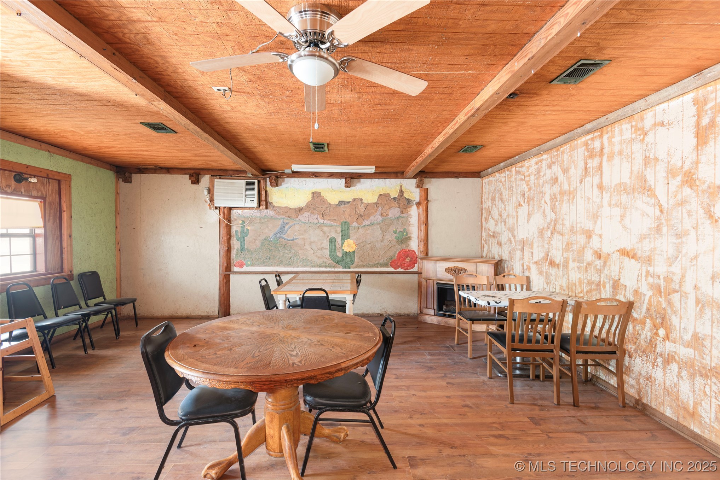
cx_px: 360
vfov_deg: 73.8
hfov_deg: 96.7
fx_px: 320
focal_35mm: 16
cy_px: 240
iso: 100
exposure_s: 5
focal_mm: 16
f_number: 7.1
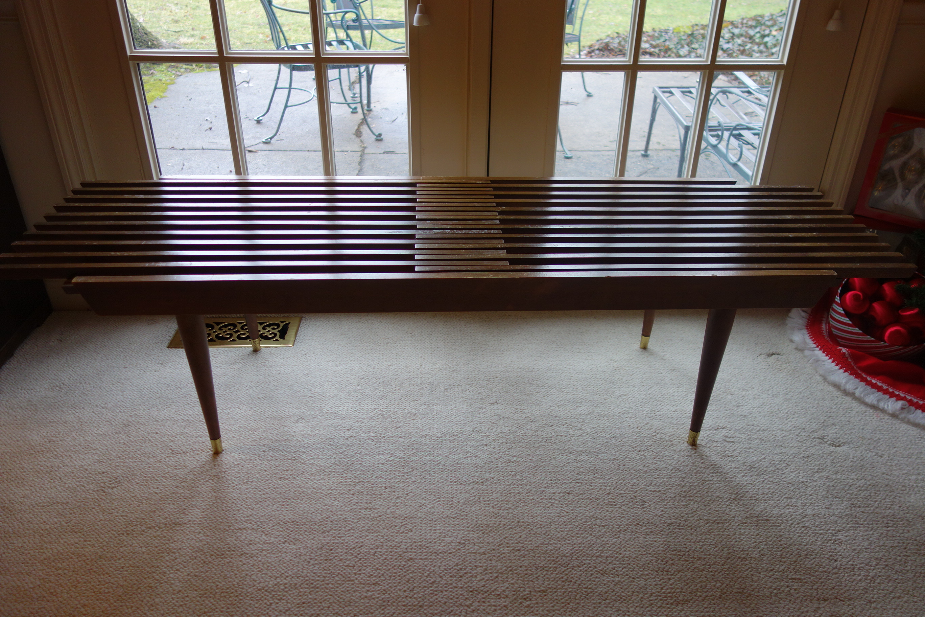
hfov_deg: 65.5
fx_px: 719
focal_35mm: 28
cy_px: 308
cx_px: 462
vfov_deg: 46.4
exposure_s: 1/100
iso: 125
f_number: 1.8
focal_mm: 10.4
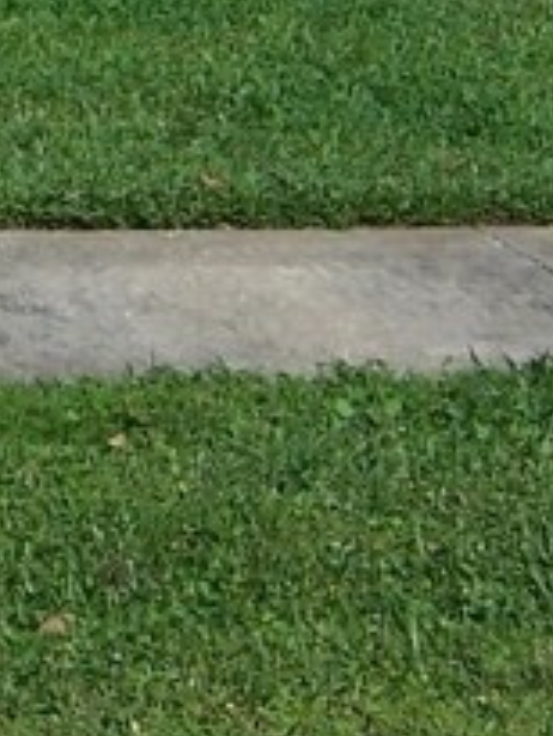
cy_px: -373
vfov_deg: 11.5
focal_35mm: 165
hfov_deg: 8.0
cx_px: -995
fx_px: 3511
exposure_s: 1/1000
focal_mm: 5.5
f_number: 4
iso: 80
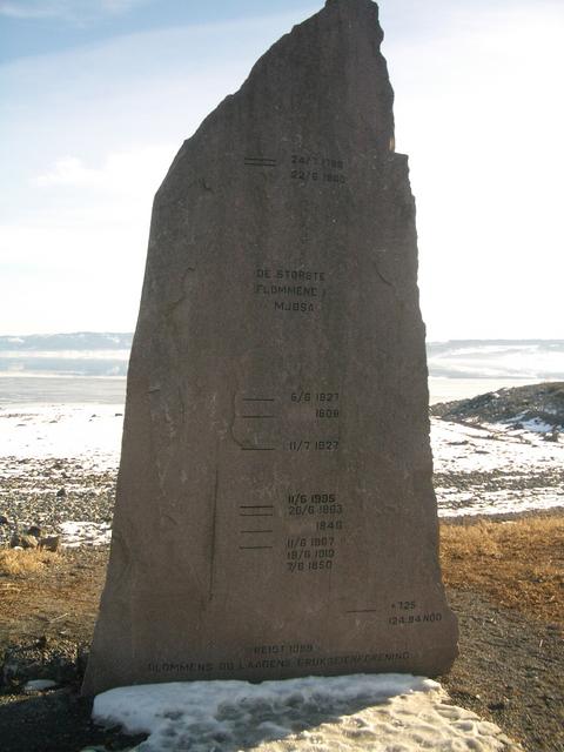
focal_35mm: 35
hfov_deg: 40.7
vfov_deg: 52.6
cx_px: 282
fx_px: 760
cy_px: 376
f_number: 4.3
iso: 100
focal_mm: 5.8
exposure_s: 1/400
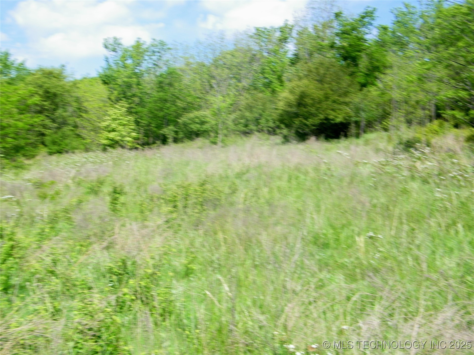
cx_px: 237
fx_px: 616
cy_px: 178
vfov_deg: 32.2
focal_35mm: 45
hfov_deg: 42.1
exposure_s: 1/160
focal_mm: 8.1
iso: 80
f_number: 7.8
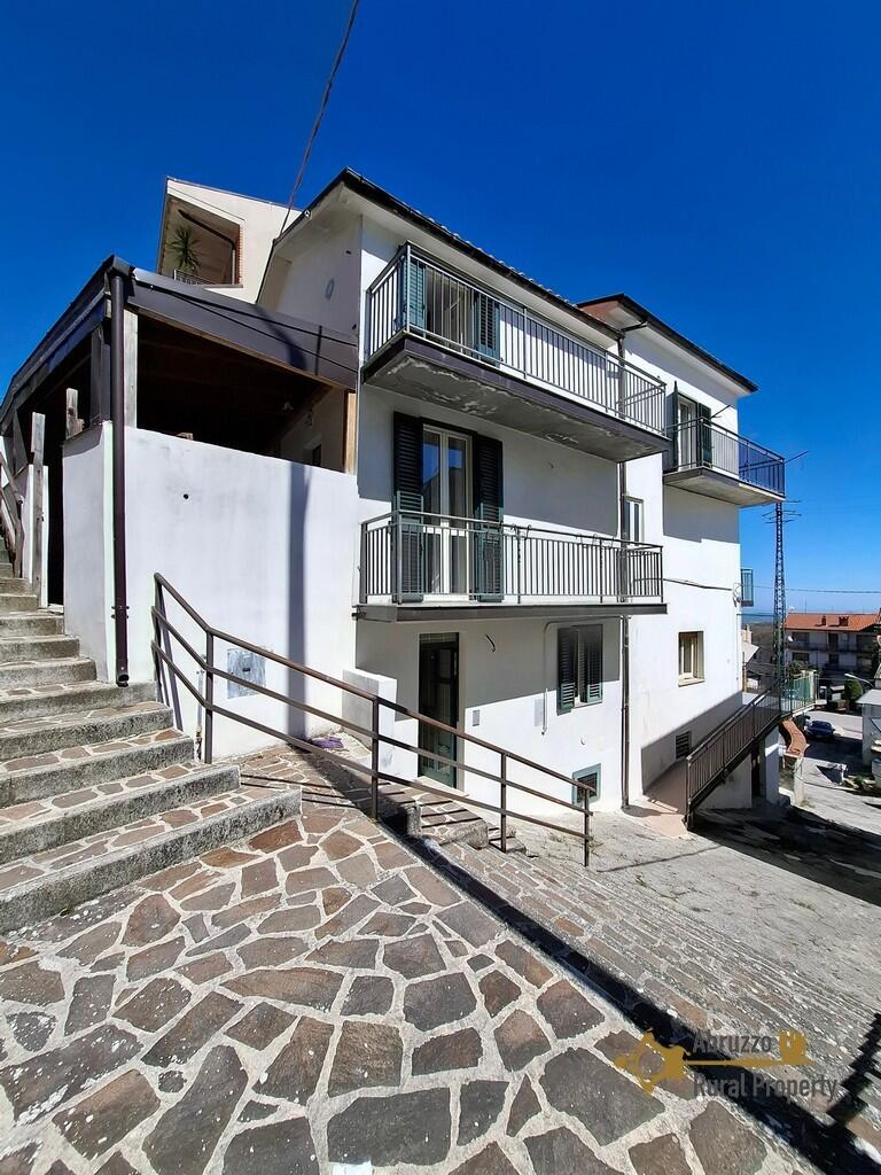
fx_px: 441
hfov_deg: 89.9
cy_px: 588
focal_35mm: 13
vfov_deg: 106.2
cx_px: 440
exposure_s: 1/1642
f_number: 2.2
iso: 40
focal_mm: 1.74
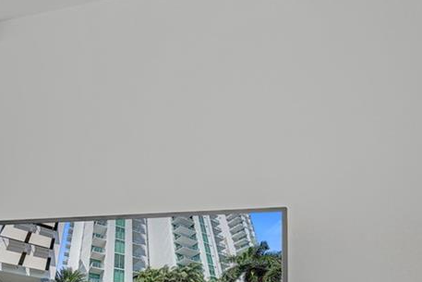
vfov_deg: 23.6
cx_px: -211
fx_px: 657
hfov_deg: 26.2
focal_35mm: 56
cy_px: 252
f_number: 5.6
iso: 125
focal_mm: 16
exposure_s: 1/250
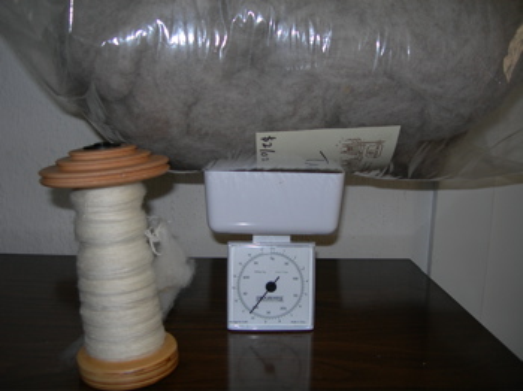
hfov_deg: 49.0
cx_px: 262
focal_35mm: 38
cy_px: 196
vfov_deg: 37.7
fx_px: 574
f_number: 2.8
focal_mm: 7.8
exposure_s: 1/60.1
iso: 50
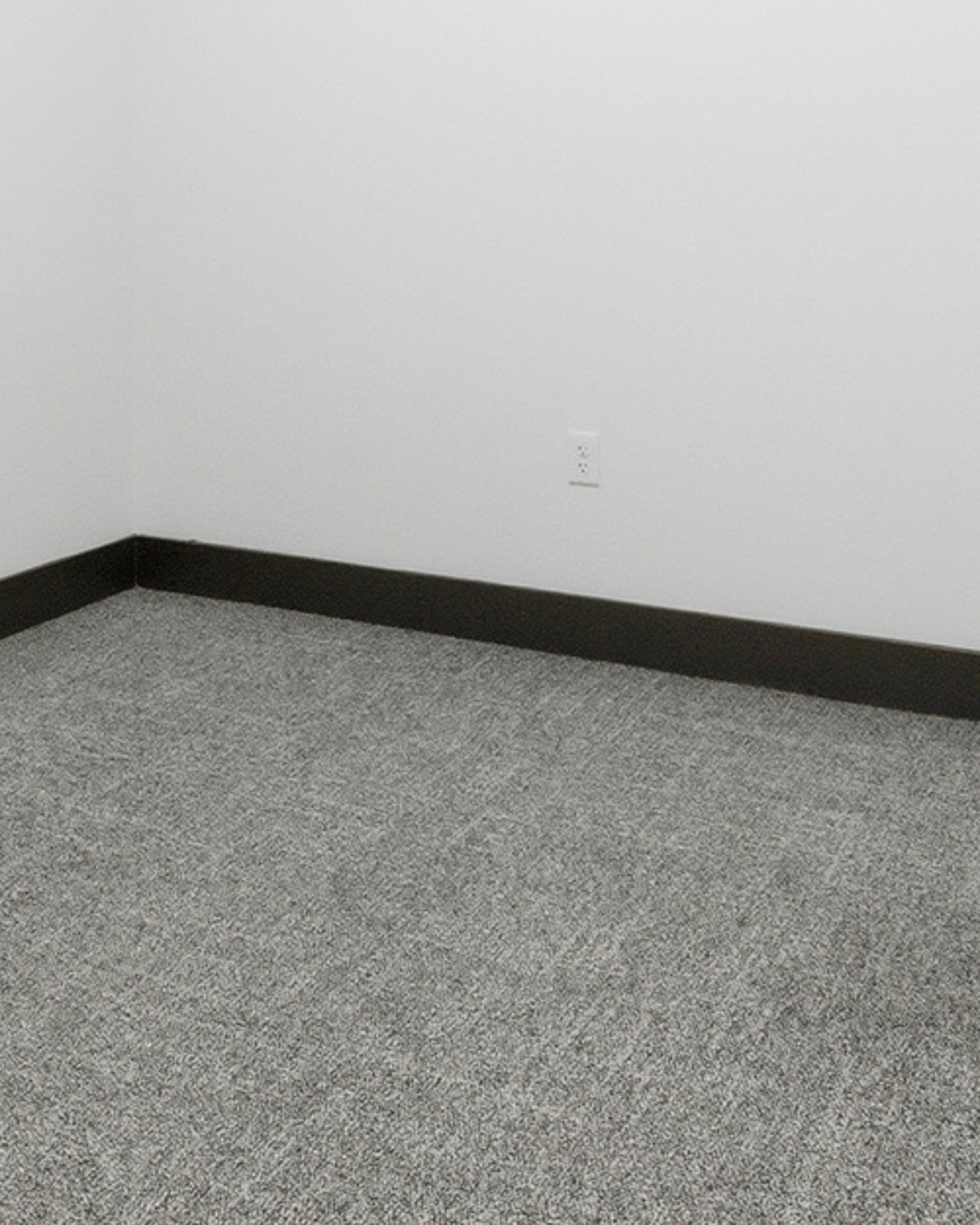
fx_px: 1559
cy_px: 133
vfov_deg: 39.9
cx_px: 208
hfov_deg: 33.9
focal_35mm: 43
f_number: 9
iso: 5600
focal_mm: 14
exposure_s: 1/1000
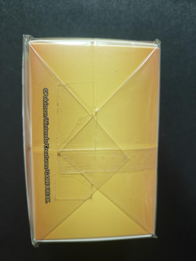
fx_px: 181
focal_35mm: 24
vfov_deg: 71.6
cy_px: 130
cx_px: 98
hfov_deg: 56.8
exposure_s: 1/50
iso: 320
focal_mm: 5.59
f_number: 1.8
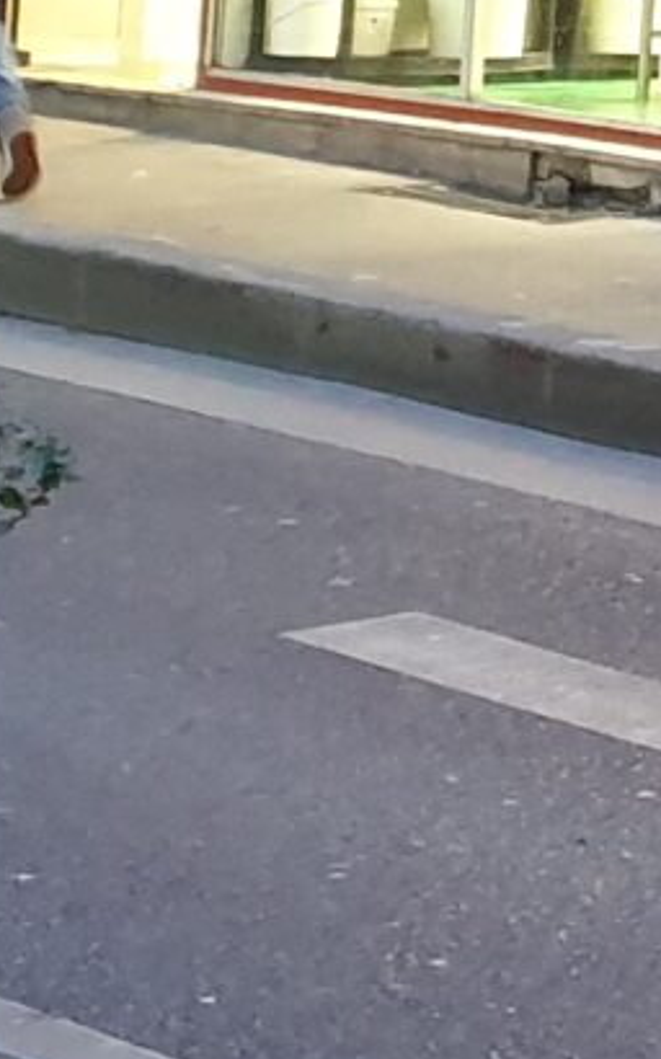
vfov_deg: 11.6
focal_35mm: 172
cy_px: -607
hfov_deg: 6.6
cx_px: 2277
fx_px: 4961
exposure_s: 1/25
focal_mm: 4.3
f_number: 1.5
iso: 320
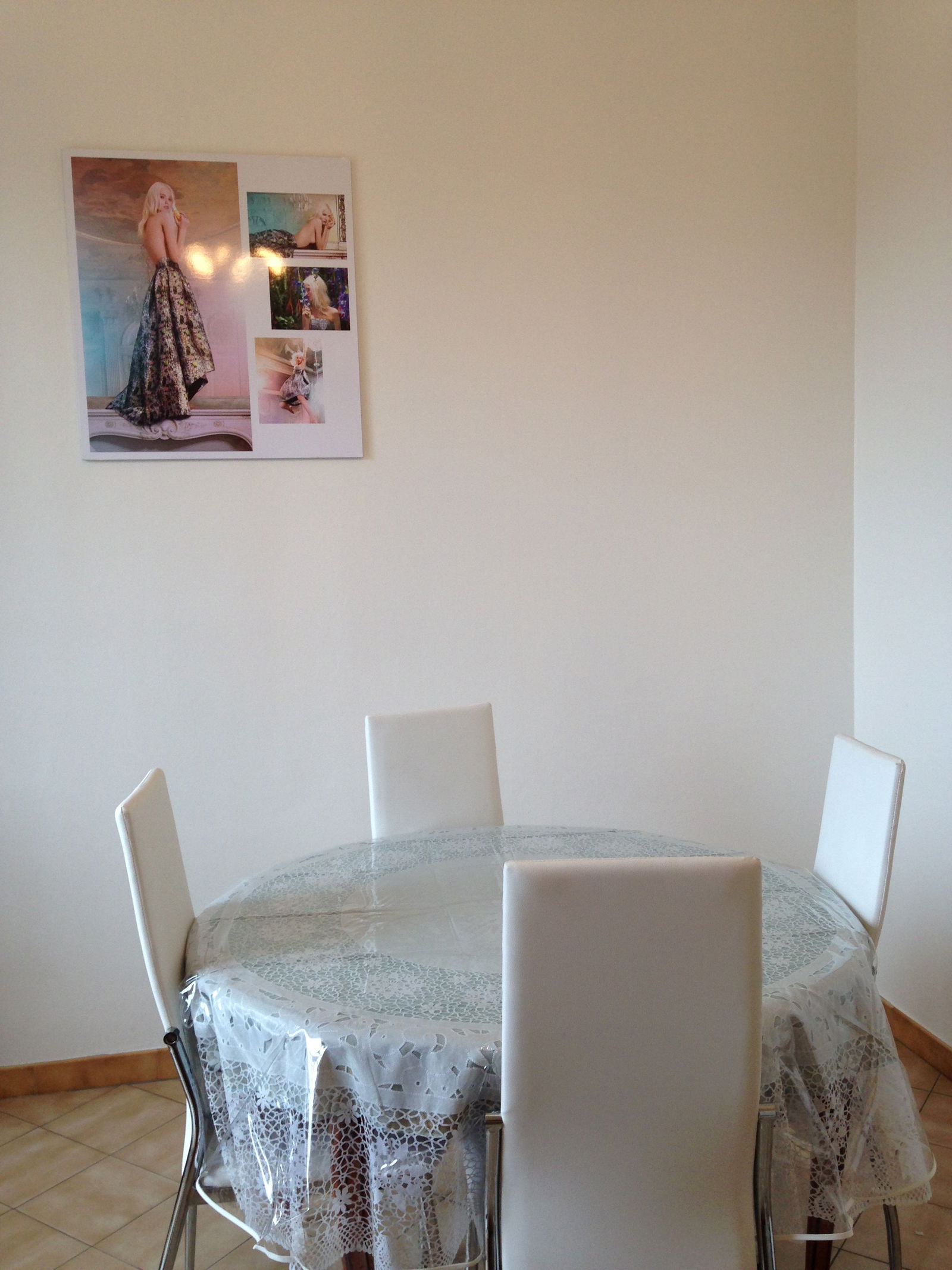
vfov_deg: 55.4
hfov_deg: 42.9
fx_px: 1210
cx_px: 476
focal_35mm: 33
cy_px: 635
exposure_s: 1/60
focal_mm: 4.12
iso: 64
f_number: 2.4
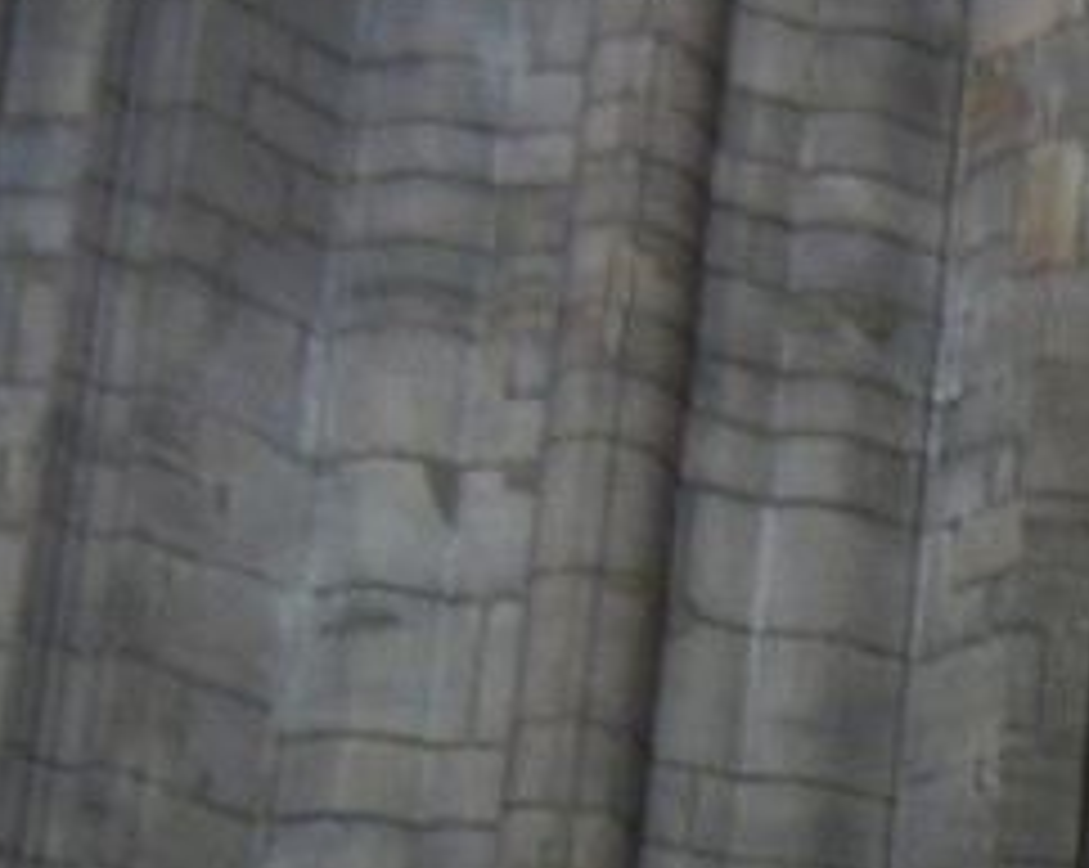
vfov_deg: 11.3
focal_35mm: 124
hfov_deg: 14.0
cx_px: 1899
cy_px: 1696
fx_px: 3992
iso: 200
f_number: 3.5
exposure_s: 1/1.4
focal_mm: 5.4
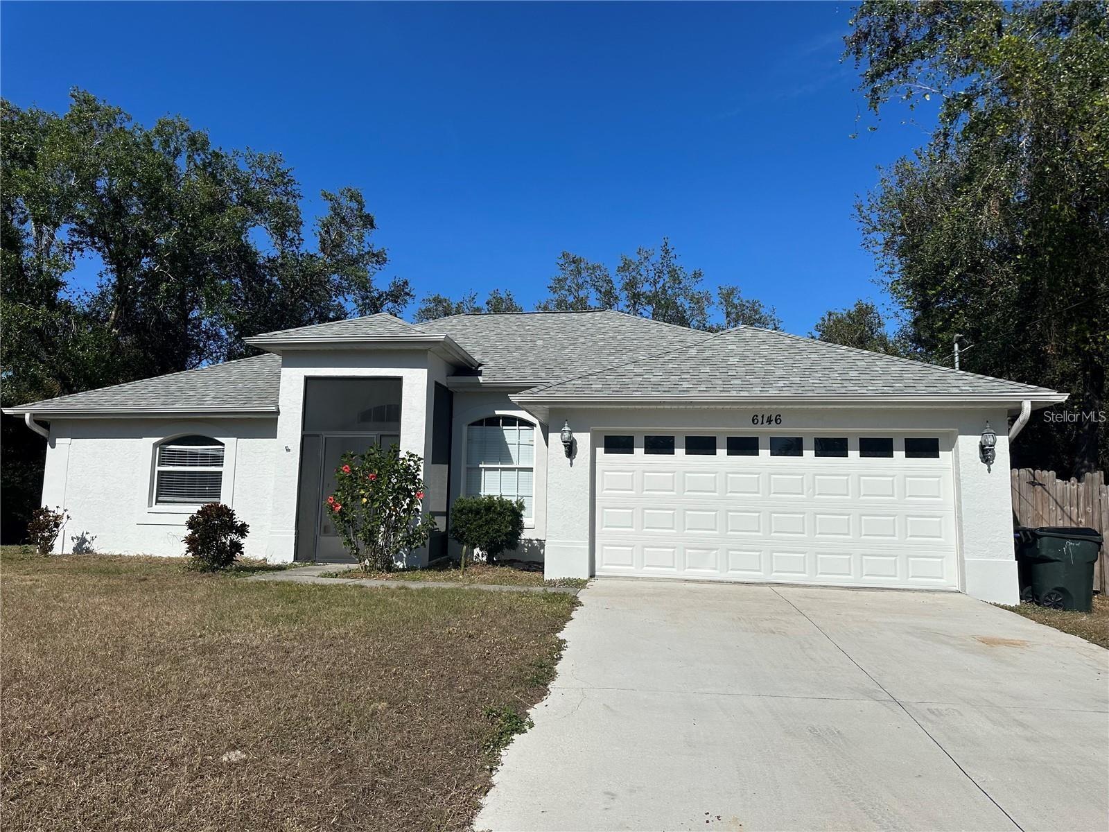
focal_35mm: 24
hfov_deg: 71.6
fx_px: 769
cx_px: 554
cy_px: 416
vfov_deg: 56.8
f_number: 1.78
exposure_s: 1/10753
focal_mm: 6.86
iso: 80
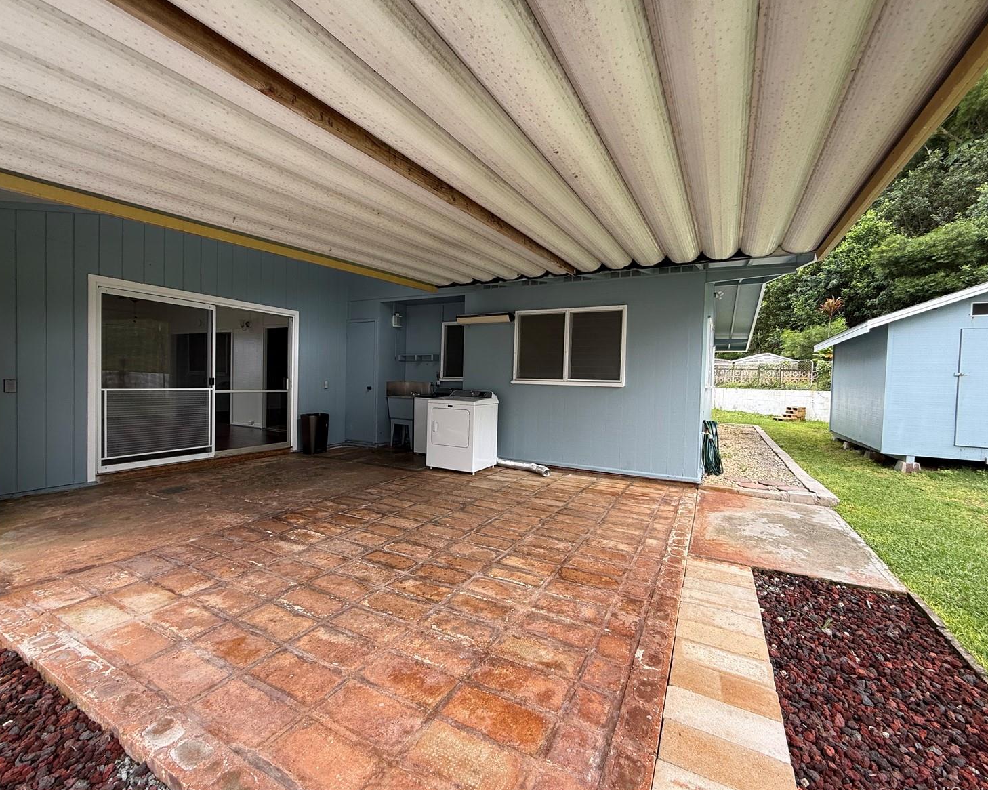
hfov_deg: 96.8
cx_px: 493
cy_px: 393
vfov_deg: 84.0
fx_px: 439
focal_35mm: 15
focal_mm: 2.22
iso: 50
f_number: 2.2
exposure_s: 1/178
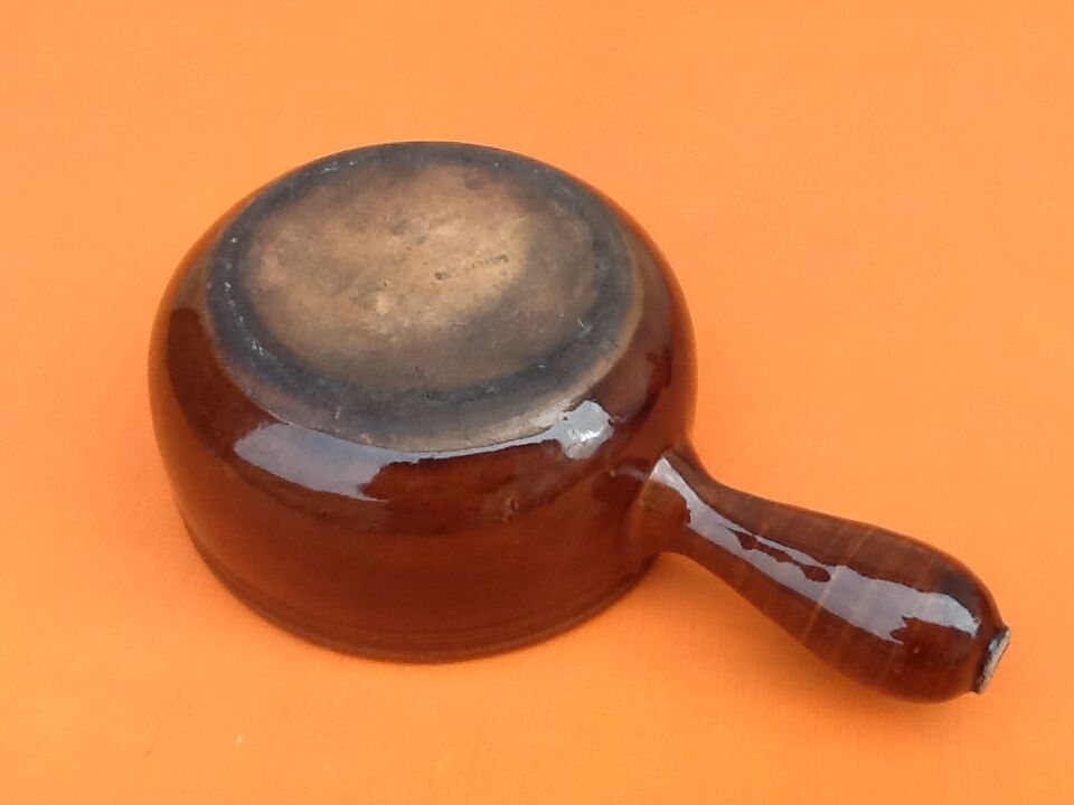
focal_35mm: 44
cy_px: 402
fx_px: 1365
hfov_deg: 42.9
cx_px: 537
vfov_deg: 32.9
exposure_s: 1/138
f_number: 2.4
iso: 40
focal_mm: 2.03
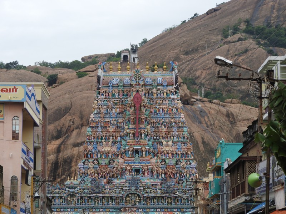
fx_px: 868
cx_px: 143
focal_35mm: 105
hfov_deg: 18.7
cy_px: 107
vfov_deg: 14.1
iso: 100
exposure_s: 1/250
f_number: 4.8
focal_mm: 18.8
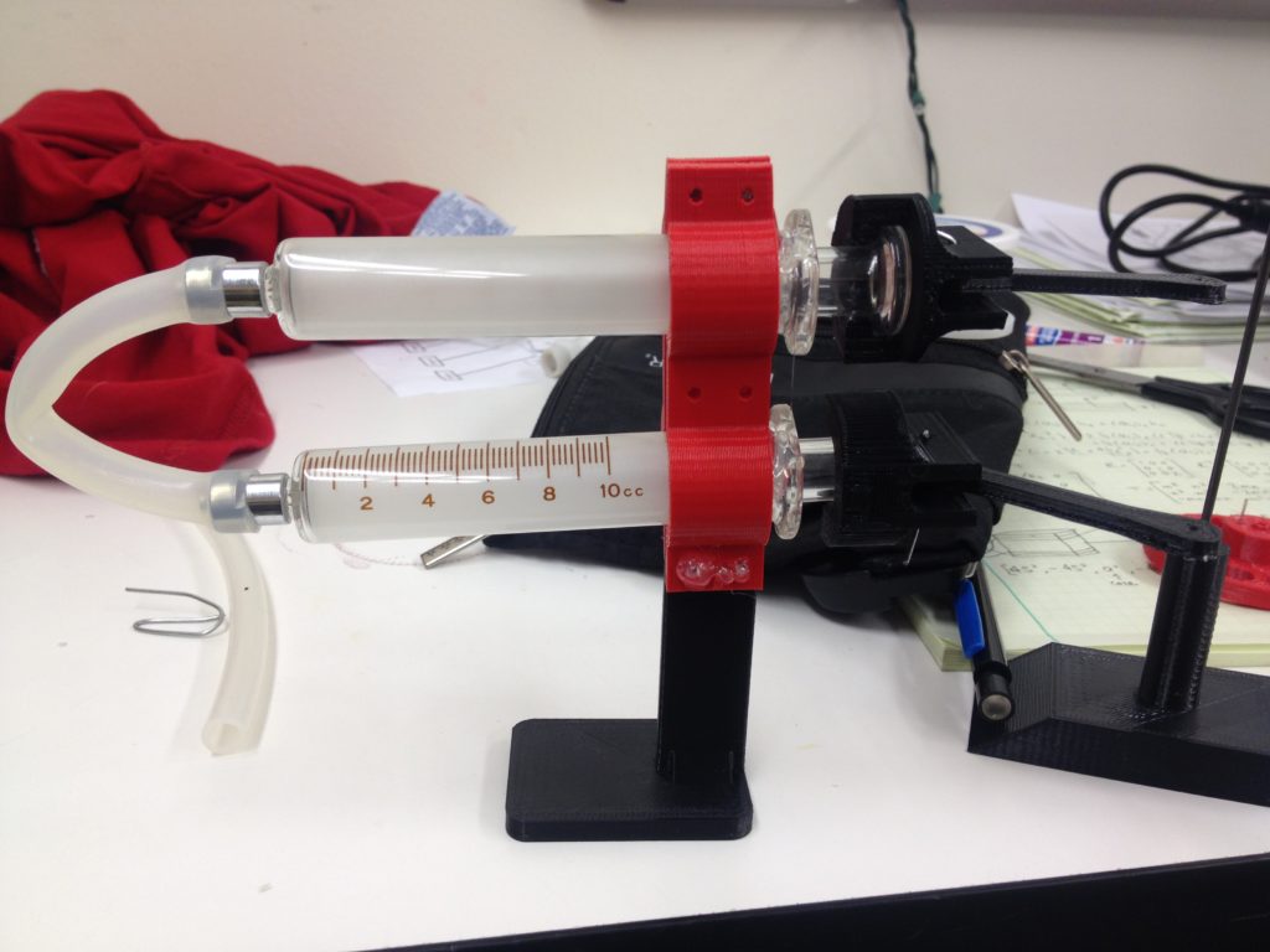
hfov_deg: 52.6
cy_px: 476
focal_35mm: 35
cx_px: 635
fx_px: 1284
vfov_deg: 40.7
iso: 50
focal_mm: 4.28
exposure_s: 1/20
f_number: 2.4
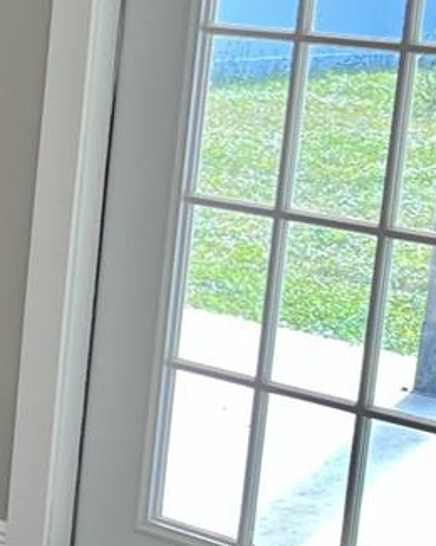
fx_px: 2016
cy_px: 181
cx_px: -872
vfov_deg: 15.4
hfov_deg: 9.6
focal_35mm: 125
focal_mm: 5.7
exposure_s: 1/146
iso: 64
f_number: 1.5
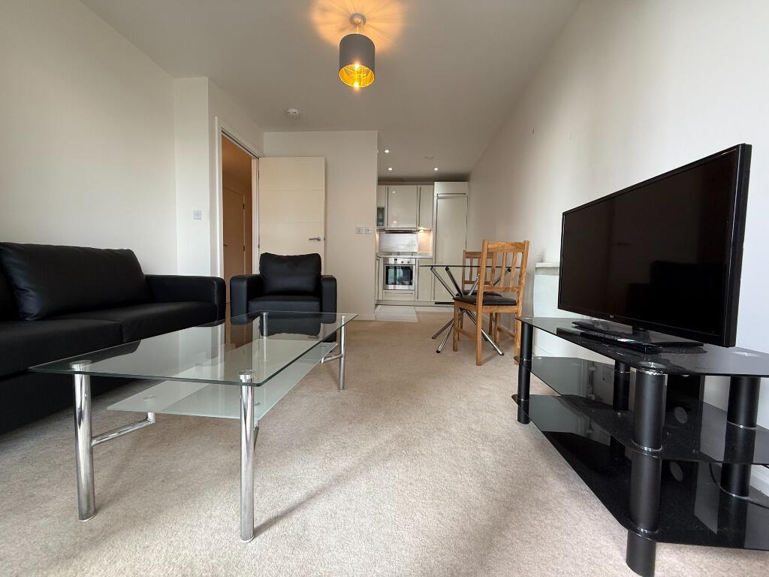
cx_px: 384
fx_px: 311
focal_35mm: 14
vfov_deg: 85.7
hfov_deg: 102.1
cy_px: 288
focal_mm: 2.22
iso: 125
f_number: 2.2
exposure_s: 1/99
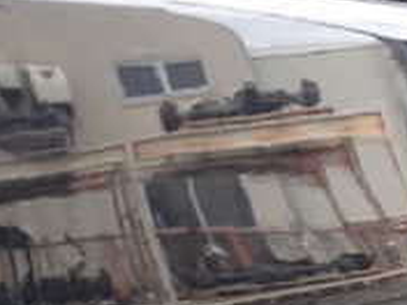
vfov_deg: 14.5
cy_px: 155
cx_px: 132
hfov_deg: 19.2
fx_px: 1199
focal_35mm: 102
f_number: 2.3
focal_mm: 5.4
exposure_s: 1/30
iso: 250
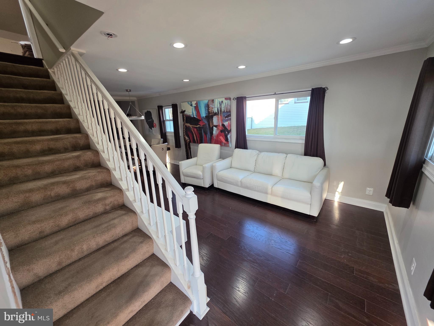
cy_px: 163
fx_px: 163
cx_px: 217
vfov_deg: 89.9
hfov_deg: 106.2
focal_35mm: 13
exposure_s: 1/120
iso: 160
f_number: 1.9
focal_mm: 2.2
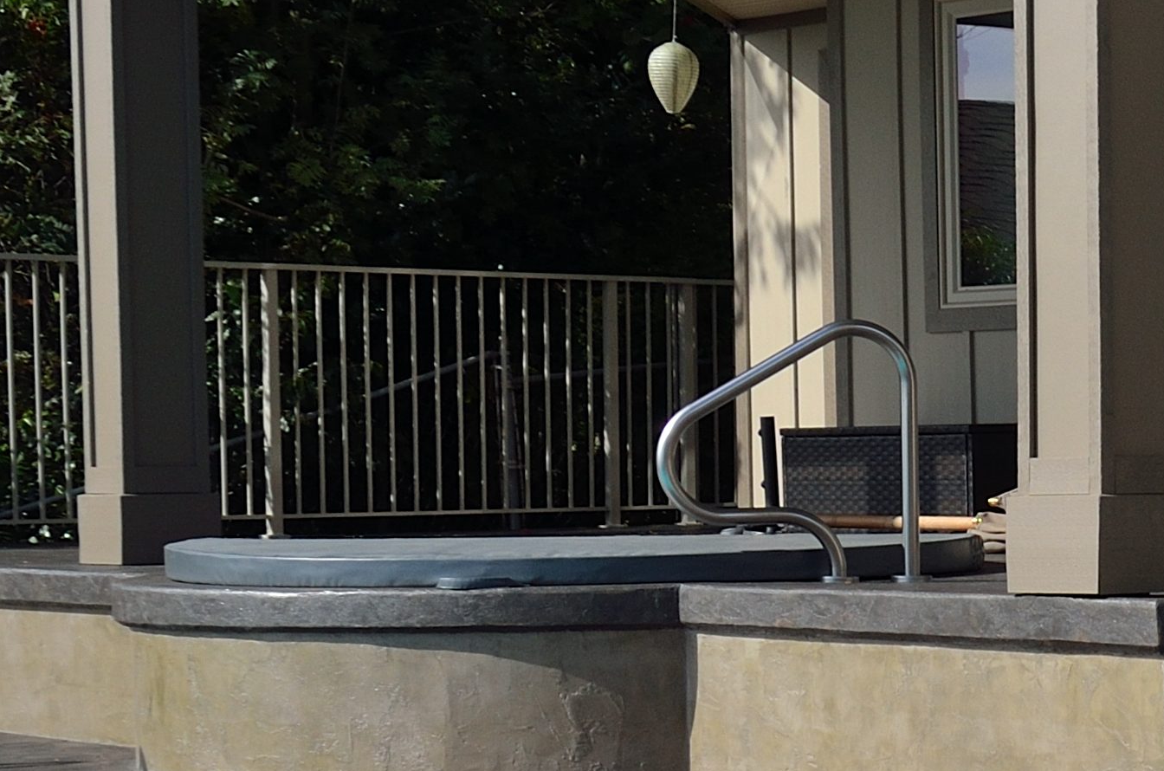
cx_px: 1704
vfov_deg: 13.7
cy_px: 622
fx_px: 3194
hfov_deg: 18.5
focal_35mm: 99
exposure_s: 1/250
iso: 160
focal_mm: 18
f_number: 8
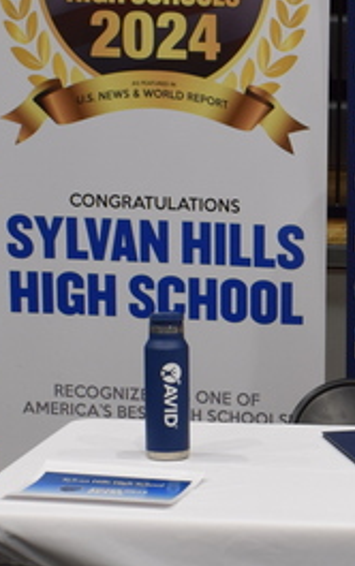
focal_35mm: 118
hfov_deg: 10.8
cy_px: 362
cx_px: 515
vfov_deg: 17.6
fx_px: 1824
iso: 400
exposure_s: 1/80
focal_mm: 20
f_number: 4.5
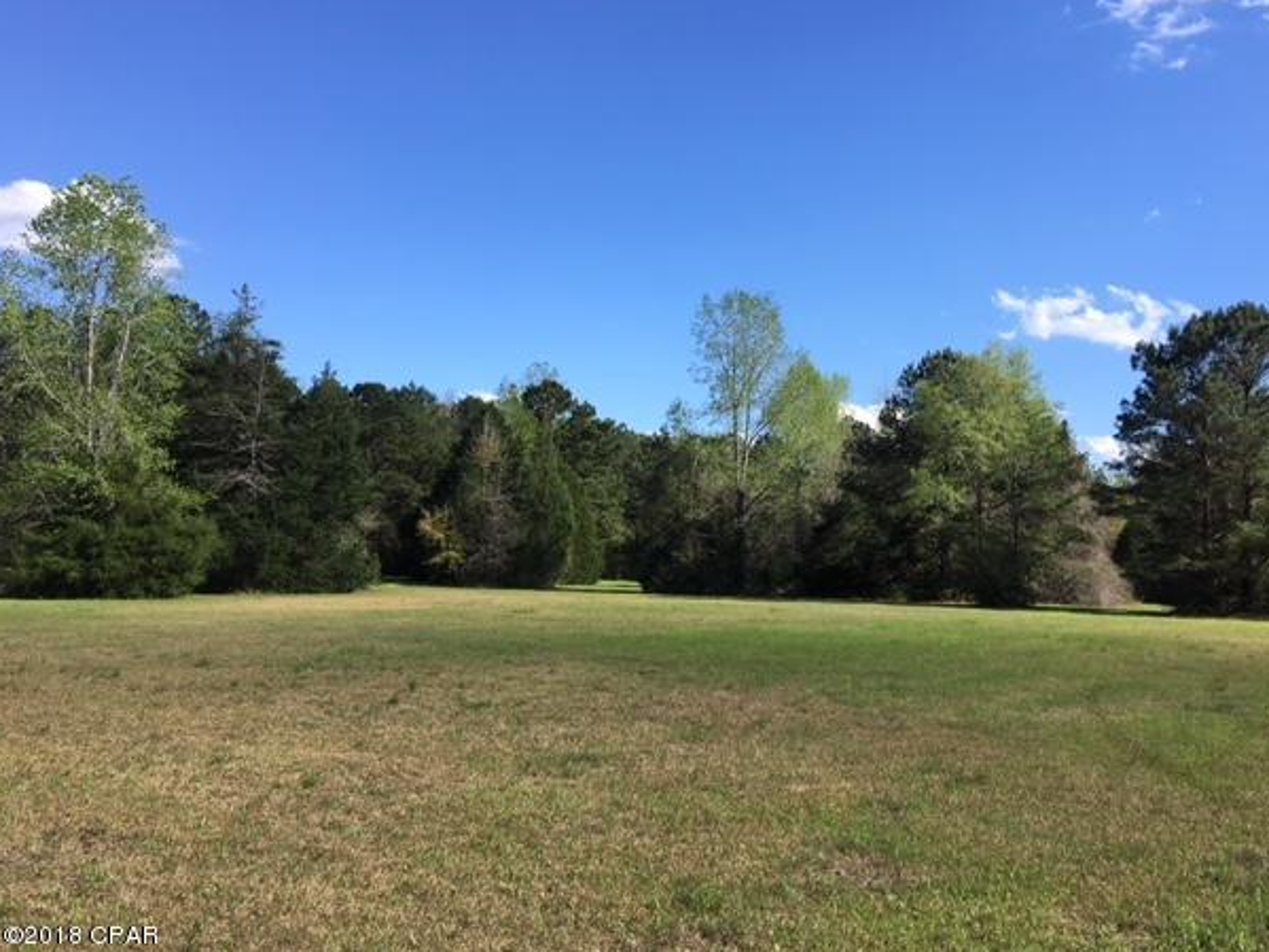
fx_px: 1136
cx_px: 669
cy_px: 469
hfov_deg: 58.3
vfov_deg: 45.4
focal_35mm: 31
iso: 25
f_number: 2.2
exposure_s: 1/986
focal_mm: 4.15
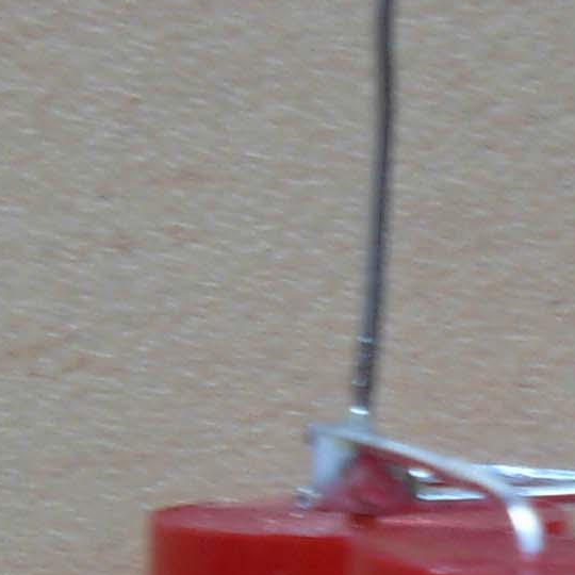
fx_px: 3589
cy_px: 400
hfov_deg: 9.1
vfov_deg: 9.1
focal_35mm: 191
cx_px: 624
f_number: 2.9
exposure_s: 1/30.2
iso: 79
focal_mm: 6.3
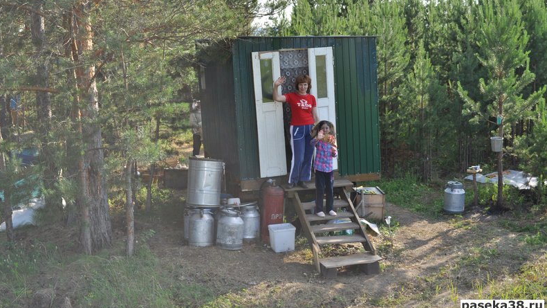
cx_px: 272
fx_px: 805
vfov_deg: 21.6
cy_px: 134
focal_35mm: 56
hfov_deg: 37.5
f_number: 7.1
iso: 200
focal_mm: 35
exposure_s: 1/200
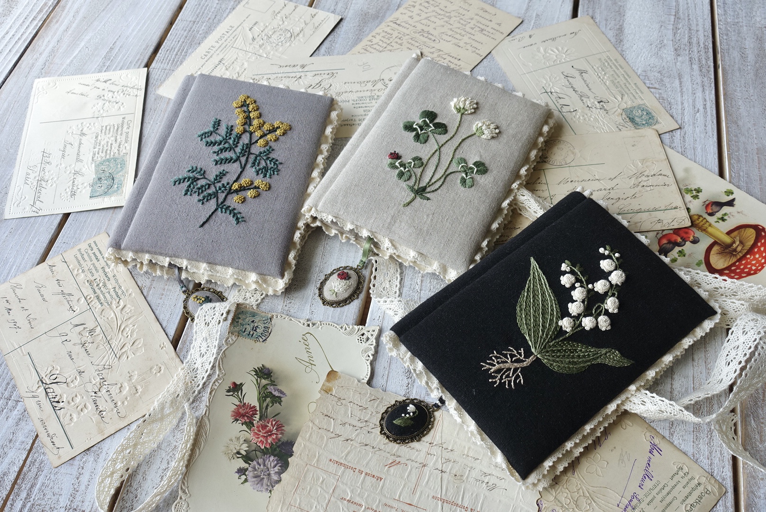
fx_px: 809
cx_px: 383
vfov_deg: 35.1
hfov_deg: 50.7
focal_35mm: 38
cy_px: 256
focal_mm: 13.92
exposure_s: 1/100
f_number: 5.6
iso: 125
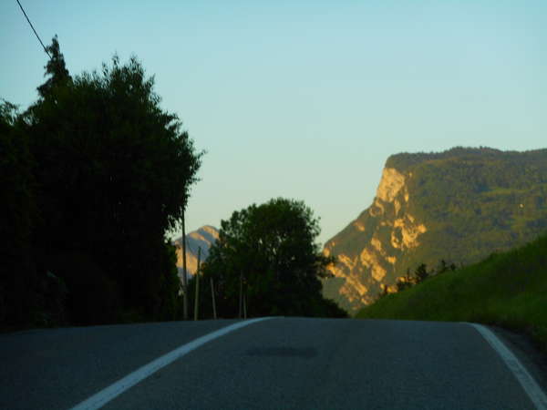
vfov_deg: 11.1
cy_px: 205
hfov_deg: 14.7
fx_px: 2117
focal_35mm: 134
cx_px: 274
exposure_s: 1/80
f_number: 6.1
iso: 80
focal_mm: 23.9
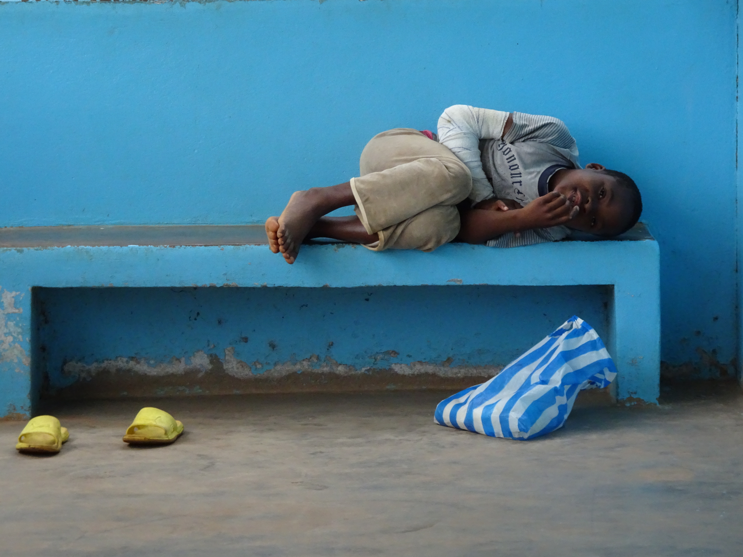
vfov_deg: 8.1
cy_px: 278
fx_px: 3928
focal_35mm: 183
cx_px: 372
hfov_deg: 10.8
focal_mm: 31.31
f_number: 5.6
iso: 500
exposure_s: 1/250
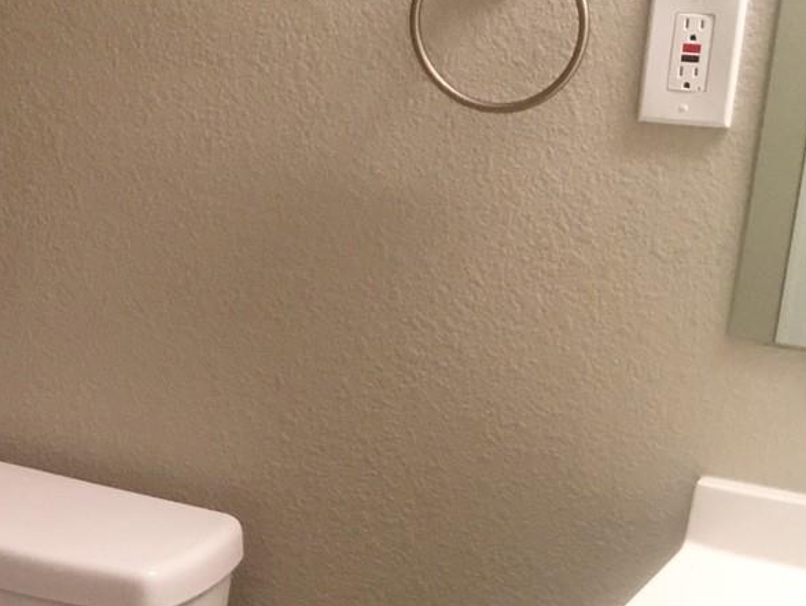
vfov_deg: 18.5
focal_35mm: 79
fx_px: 1841
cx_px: 10
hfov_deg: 23.7
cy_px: 488
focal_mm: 4.15
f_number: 2.2
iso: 50
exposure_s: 1/15
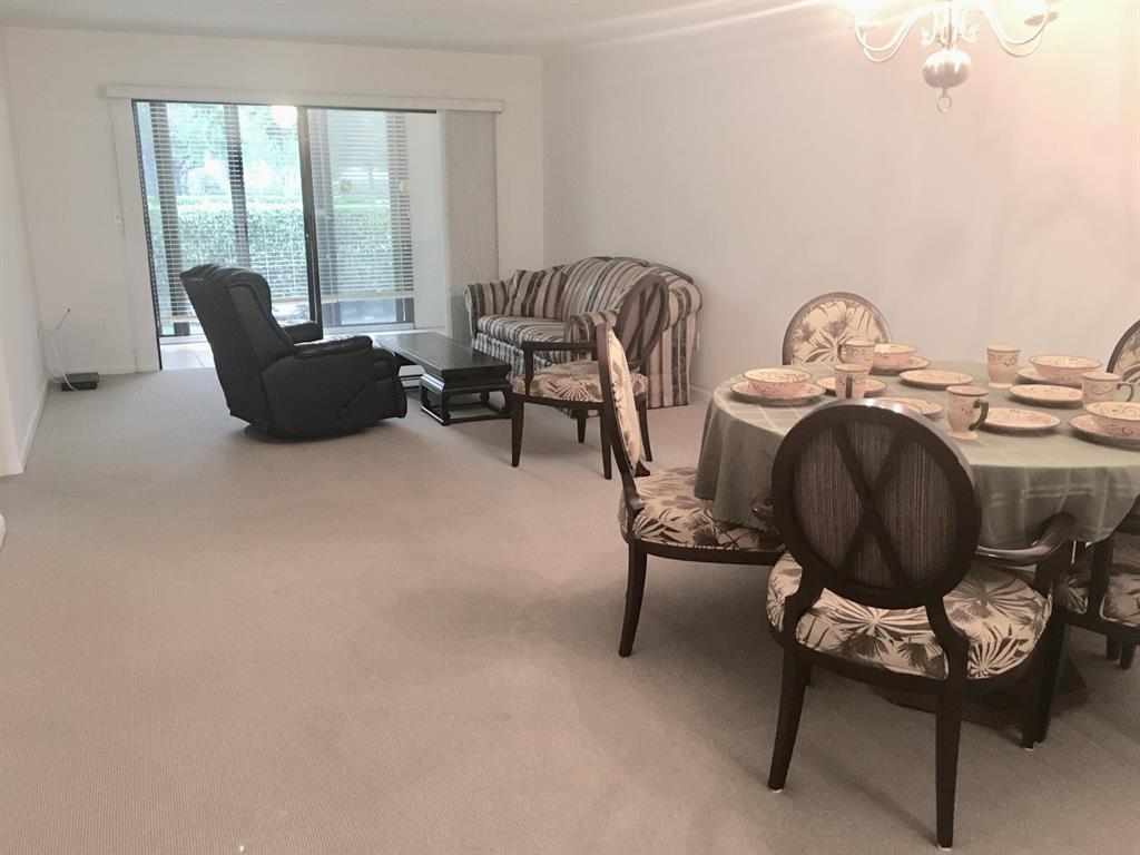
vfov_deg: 48.2
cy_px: 428
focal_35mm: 29
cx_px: 570
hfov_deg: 61.7
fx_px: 955
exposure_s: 1/30
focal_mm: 4.15
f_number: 2.2
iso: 125
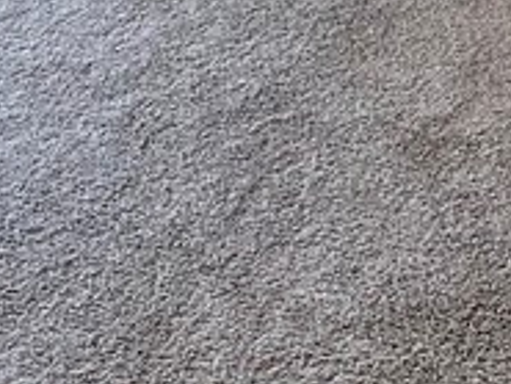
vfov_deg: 10.2
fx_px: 1965
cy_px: -417
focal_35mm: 133
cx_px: 320
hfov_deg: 14.8
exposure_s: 1/120
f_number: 1.78
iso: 160
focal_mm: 6.86
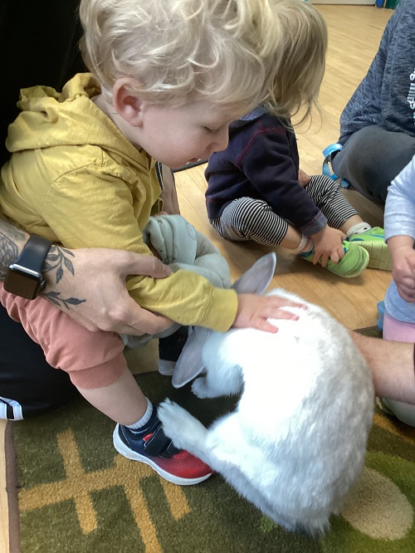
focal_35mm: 31
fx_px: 495
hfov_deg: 45.5
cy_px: 276
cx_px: 208
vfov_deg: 58.3
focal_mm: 3.3
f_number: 2.4
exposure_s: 1/60
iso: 250
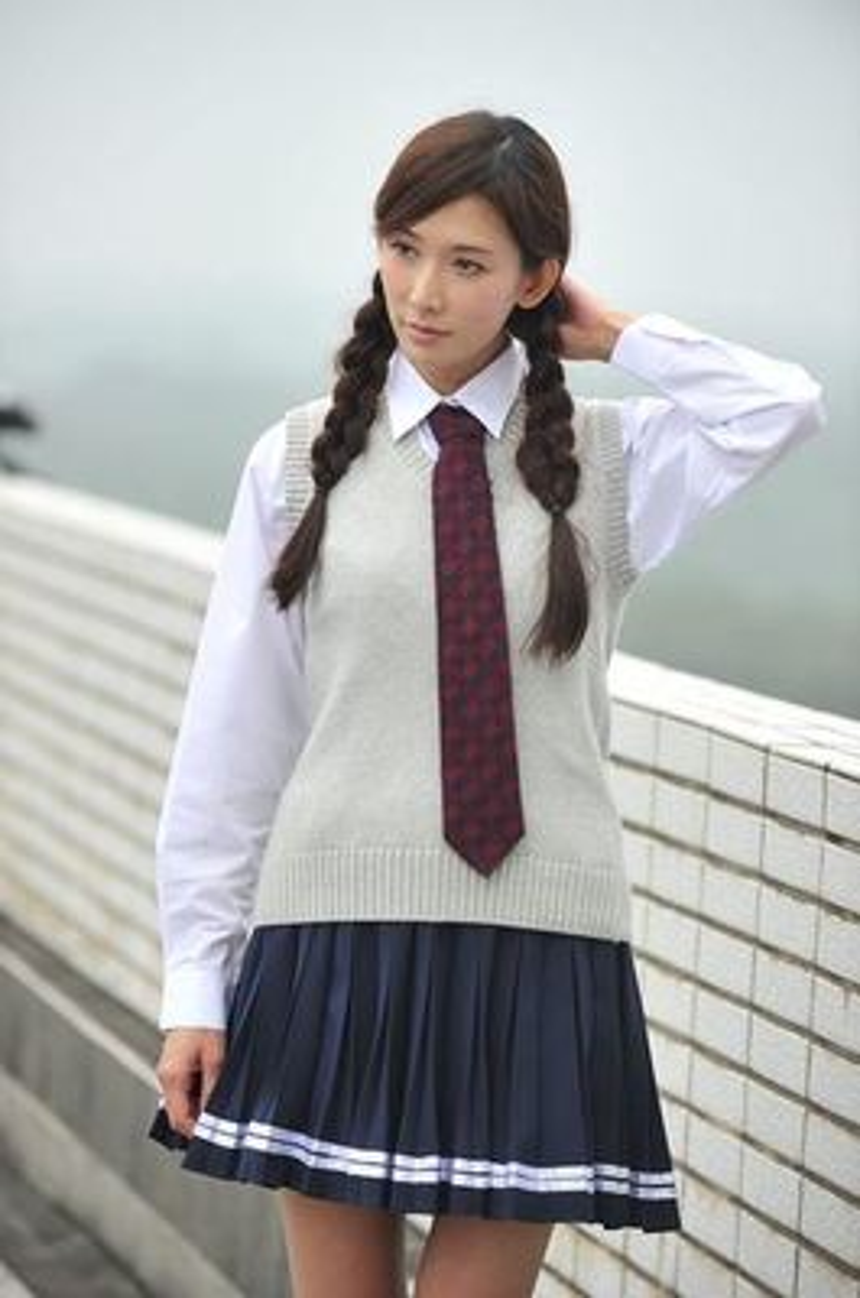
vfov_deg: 11.8
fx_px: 6298
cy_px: 649
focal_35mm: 175
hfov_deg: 7.8
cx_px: 430
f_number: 4
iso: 200
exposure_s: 1/500
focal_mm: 175
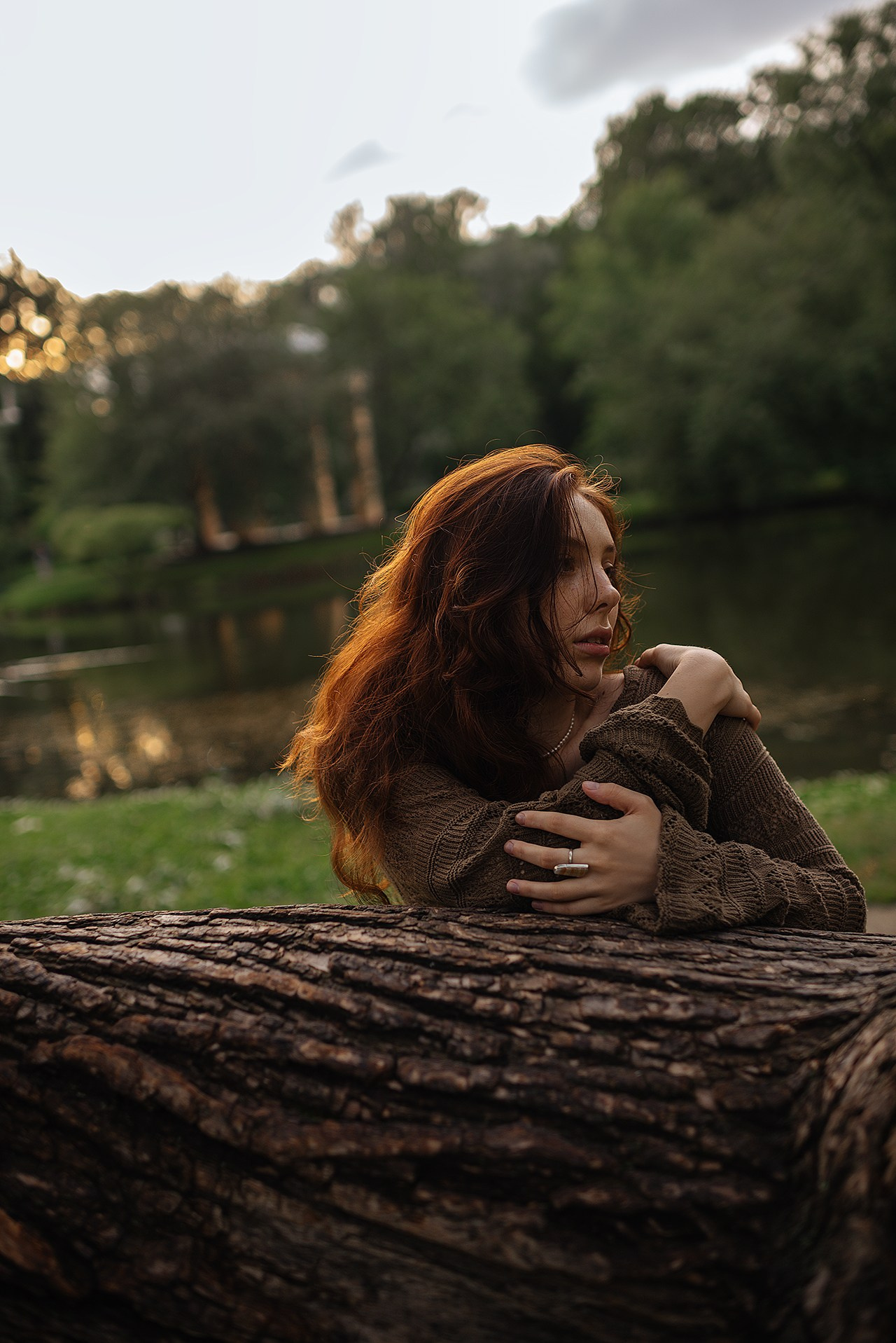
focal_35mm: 35
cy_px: 672
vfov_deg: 54.4
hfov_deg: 37.9
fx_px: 1305
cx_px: 448
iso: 100
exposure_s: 1/250
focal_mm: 35
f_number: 2
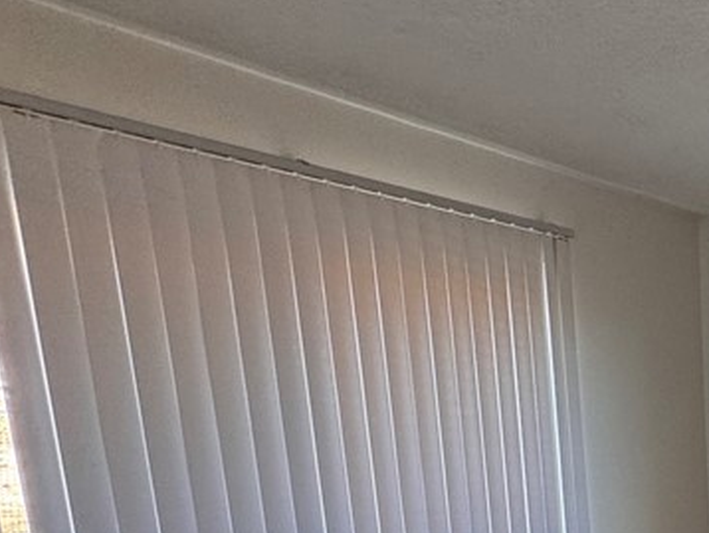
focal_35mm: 40
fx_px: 820
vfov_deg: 32.5
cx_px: 945
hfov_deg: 33.0
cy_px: 559
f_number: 2.2
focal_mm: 2.22
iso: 160
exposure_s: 1/120
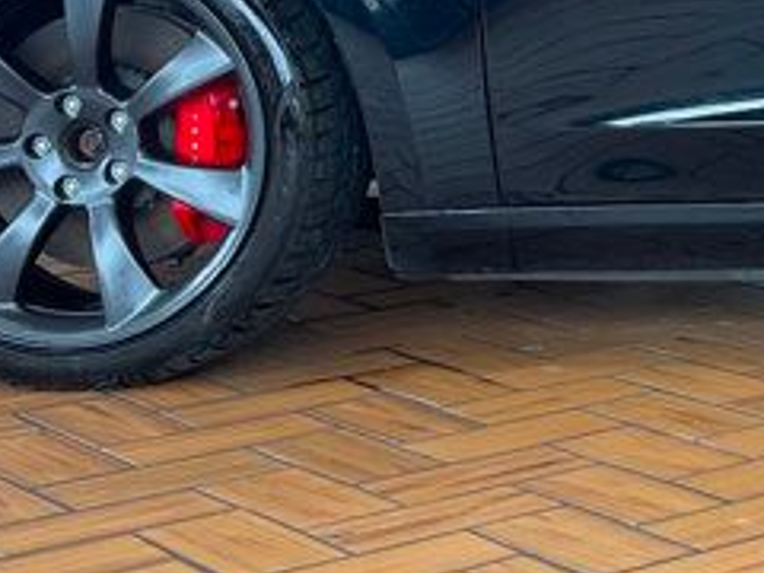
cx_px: 1200
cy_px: -166
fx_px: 2450
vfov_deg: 12.9
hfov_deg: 16.0
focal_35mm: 111
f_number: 1.6
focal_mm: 4.2
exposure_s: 1/120
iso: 40
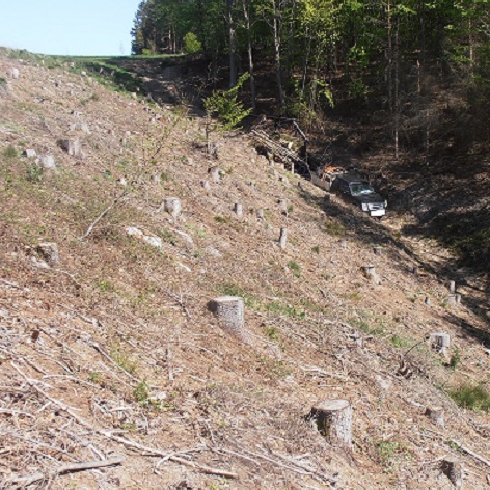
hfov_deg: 32.0
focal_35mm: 53
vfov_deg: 32.2
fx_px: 849
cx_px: 315
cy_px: 248
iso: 80
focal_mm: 7.87
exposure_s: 1/60
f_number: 11
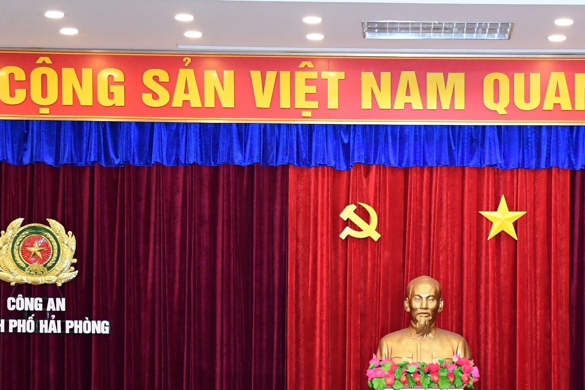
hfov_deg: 18.7
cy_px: 386
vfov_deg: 12.5
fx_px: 1755
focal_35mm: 108
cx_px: 477
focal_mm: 32
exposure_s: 1/200
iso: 2500
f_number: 4
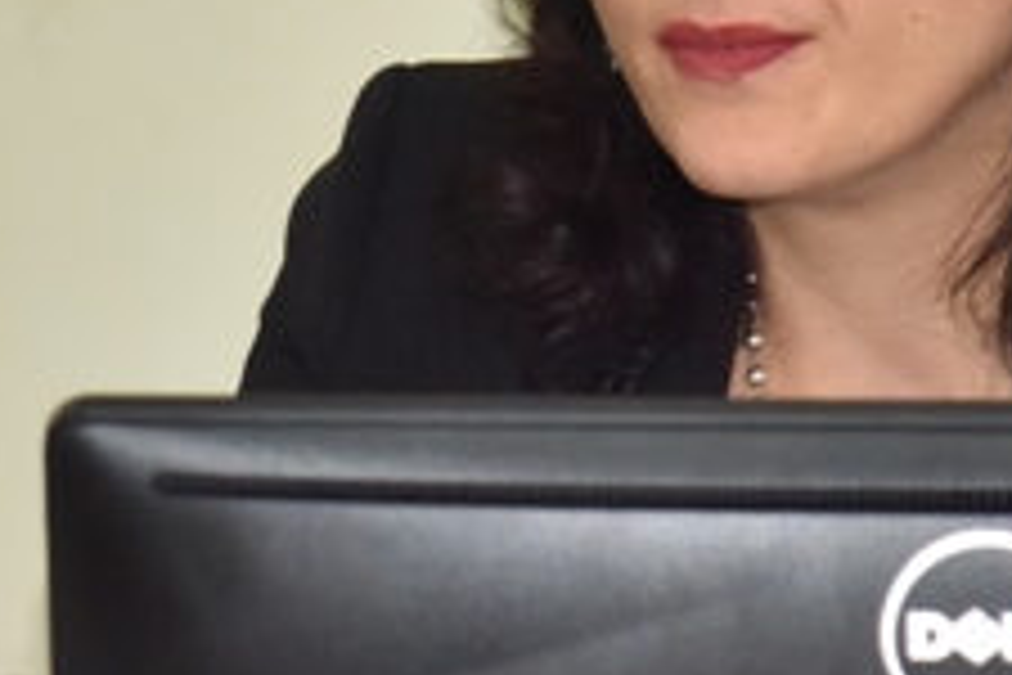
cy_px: 34
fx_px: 12537
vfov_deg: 3.1
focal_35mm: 446
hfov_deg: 4.6
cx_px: -468
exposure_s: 1/200
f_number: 6.3
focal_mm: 98
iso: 2000
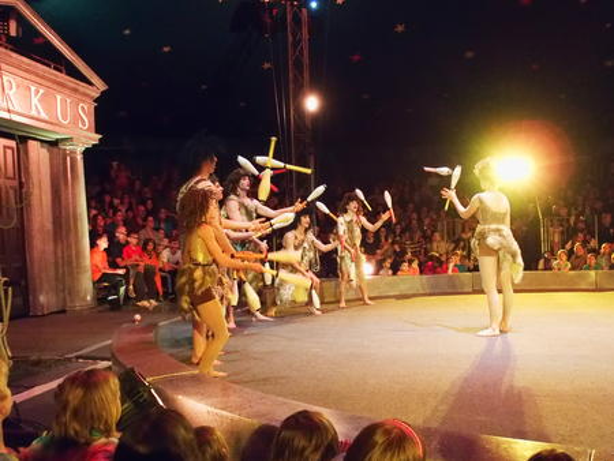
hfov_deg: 56.8
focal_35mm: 32
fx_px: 568
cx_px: 307
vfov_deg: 44.2
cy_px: 230
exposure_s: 1/125
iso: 1600
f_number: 2.8
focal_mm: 6.7
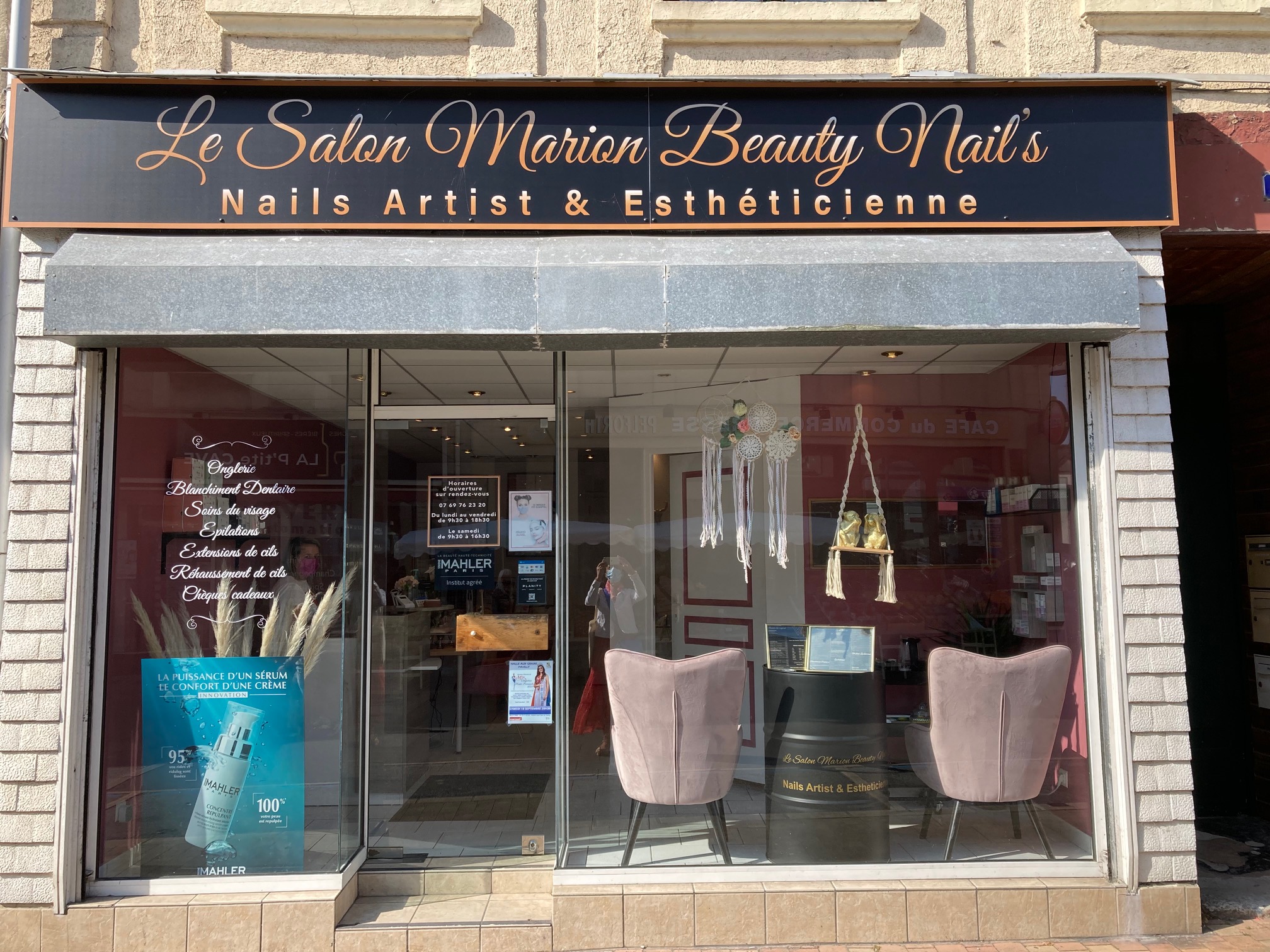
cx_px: 635
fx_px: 1027
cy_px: 476
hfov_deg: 63.4
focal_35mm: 28
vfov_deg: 49.7
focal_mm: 3.99
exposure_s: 1/800
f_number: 1.8
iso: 20
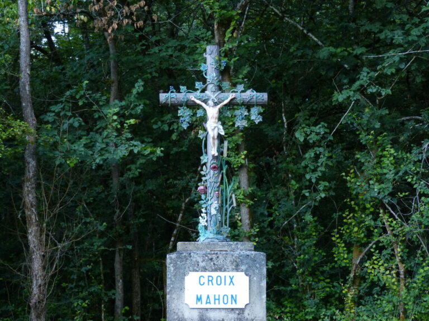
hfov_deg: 23.8
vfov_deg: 18.0
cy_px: 160
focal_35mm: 82
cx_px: 214
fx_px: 1016
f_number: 3.3
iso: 320
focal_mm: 13.8
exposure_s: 1/60
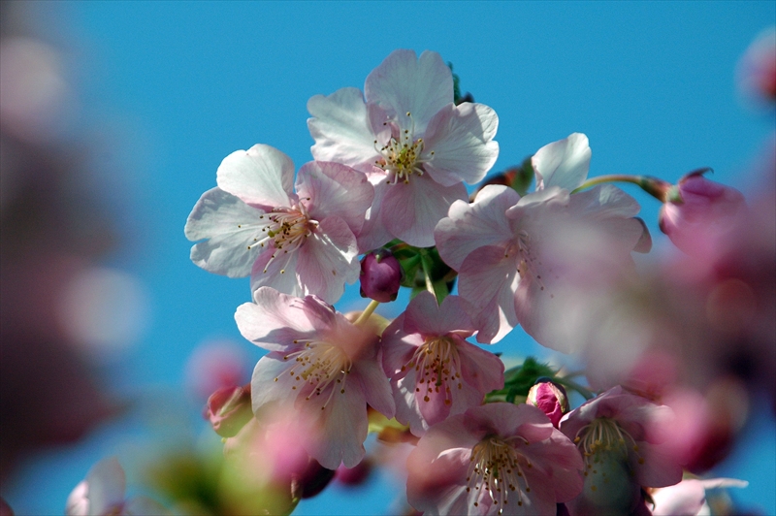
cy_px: 258
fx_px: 9692
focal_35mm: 450
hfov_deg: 4.6
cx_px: 388
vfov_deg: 3.0
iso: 400
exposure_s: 1/1250
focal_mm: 300
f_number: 6.3
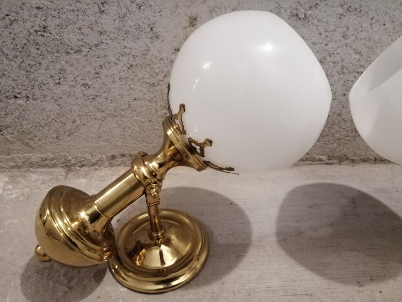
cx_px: 201
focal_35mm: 27
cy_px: 151
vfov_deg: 51.4
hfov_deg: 65.3
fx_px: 314
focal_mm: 3.95
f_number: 1.8
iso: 800
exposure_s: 1/16.7
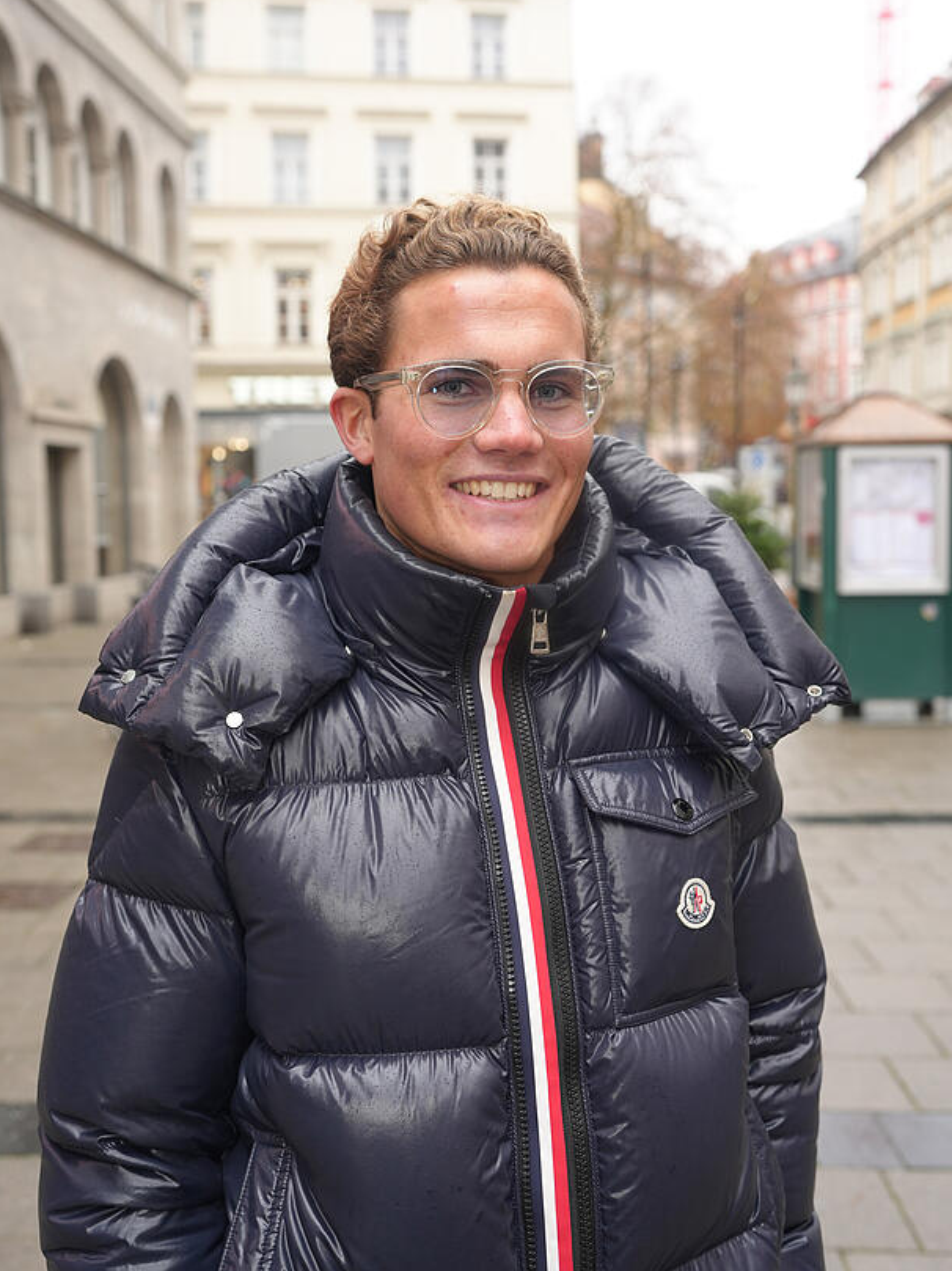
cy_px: 584
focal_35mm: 38
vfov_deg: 48.9
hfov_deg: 37.7
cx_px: 475
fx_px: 1395
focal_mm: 35
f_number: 4
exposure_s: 1/160
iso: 500
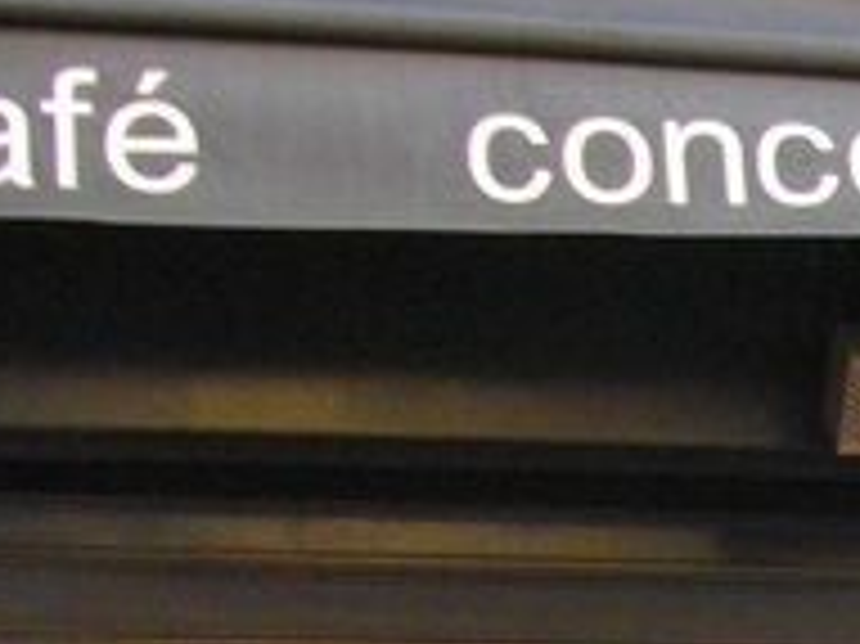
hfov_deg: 9.2
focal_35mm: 201
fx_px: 4991
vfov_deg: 7.1
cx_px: 1810
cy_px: 1396
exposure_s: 1/100
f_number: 2.9
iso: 200
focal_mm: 5.7
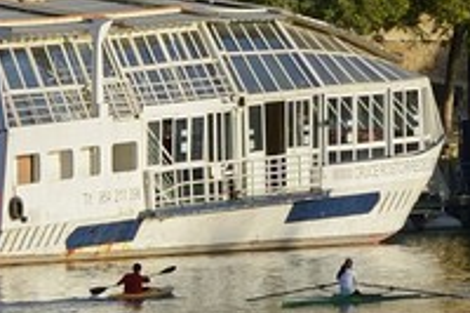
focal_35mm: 1201
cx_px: 1610
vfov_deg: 1.1
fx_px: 15666
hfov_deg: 1.7
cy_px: -409
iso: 200
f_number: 13
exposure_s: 1/250
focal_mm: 150
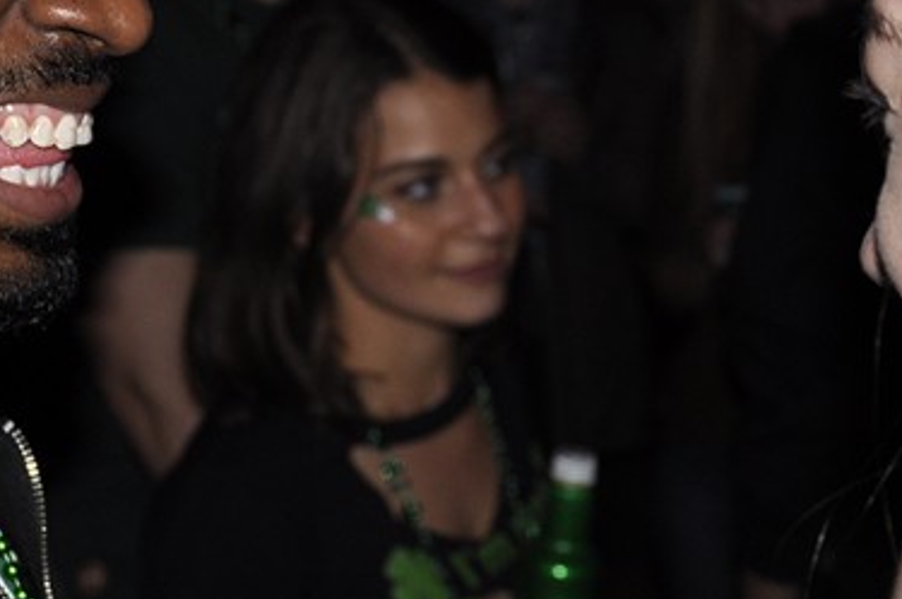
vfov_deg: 12.2
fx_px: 2803
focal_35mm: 112
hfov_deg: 18.3
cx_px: 423
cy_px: 241
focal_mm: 28
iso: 400
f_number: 4
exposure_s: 1/60
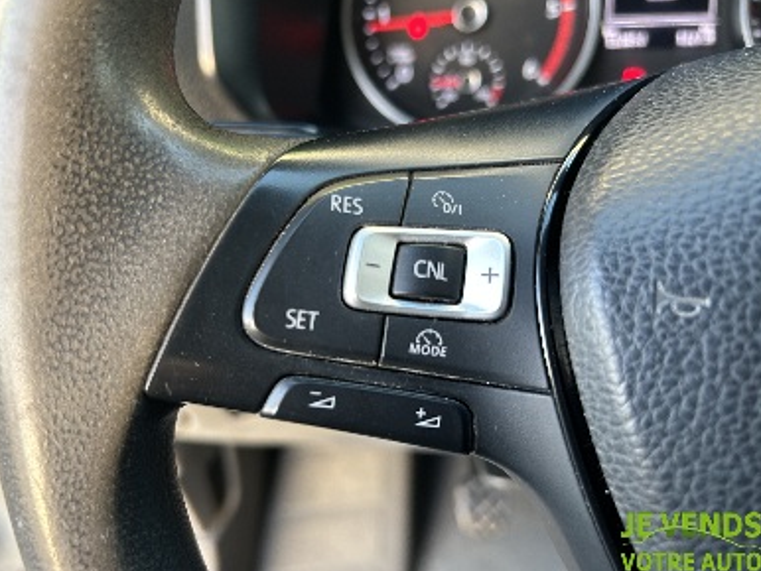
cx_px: 363
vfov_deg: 49.8
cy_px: 280
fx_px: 616
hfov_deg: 63.4
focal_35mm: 28
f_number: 1.5
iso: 125
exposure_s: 1/69
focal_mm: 5.7
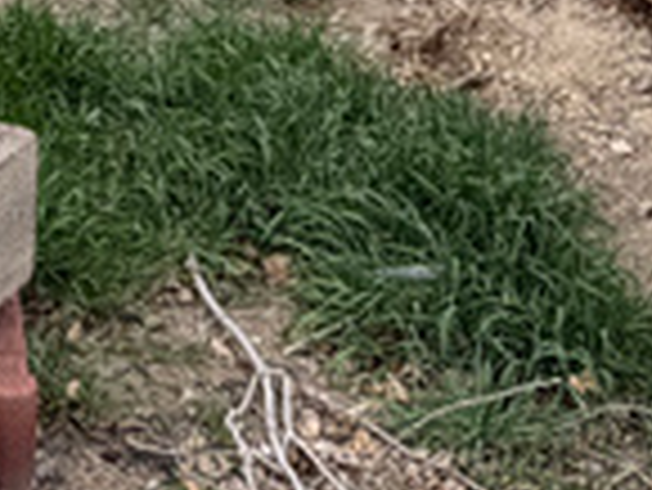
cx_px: 13
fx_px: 1866
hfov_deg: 19.3
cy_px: -297
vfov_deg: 13.8
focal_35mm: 99
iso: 40
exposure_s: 1/694
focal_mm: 2.22
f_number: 2.2
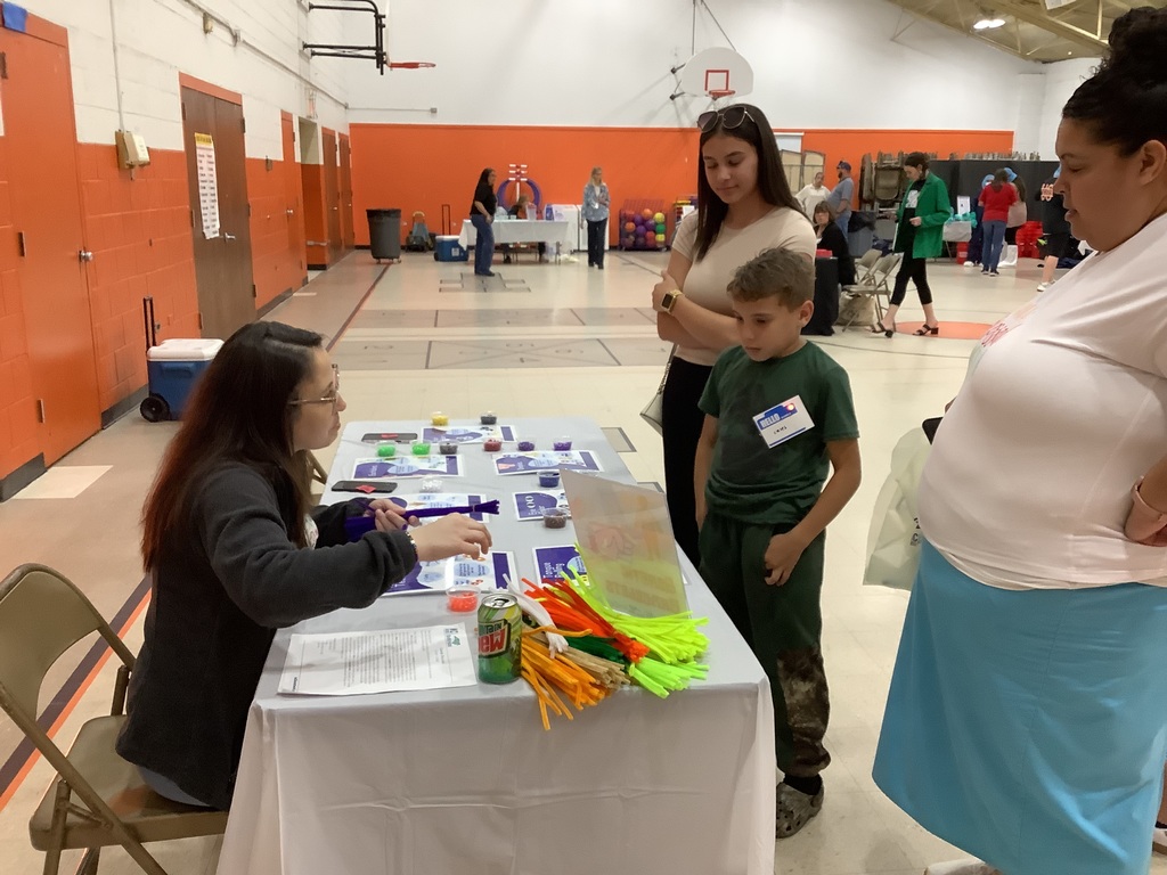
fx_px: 1045
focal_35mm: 31
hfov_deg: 58.4
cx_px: 584
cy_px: 438
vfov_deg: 45.4
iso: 250
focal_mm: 3.3
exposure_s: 1/60
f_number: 2.4
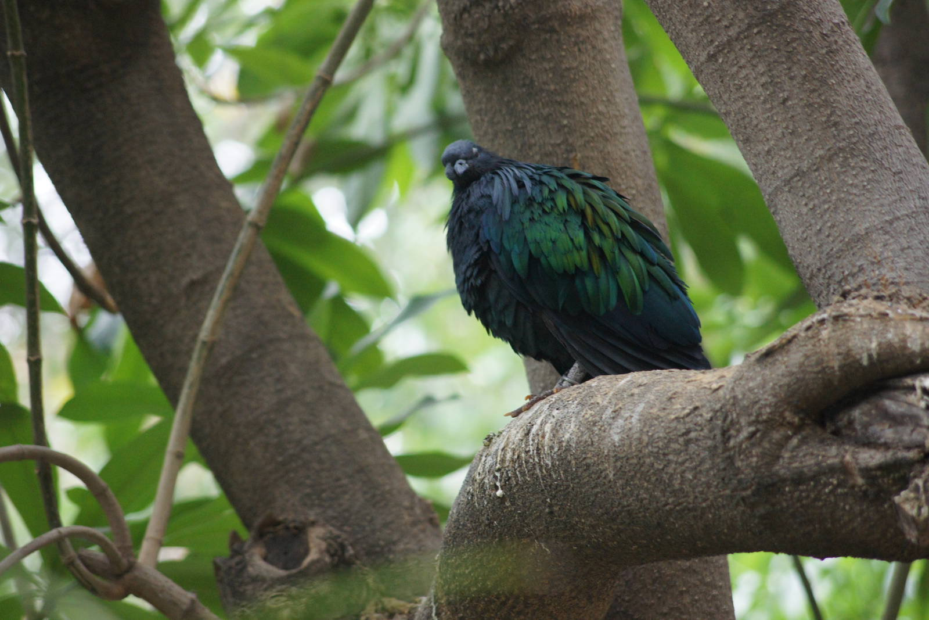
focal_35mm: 240
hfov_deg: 8.6
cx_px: 464
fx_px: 6193
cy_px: 310
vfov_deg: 5.7
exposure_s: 1/250
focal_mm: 160
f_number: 5
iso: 1600
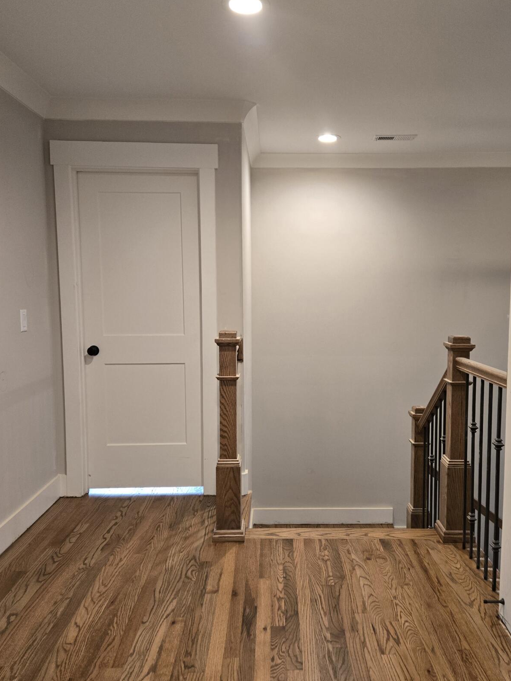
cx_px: 279
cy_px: 351
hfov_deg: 48.2
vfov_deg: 61.6
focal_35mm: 29
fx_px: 571
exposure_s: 1/120
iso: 250
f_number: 1.8
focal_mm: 5.4
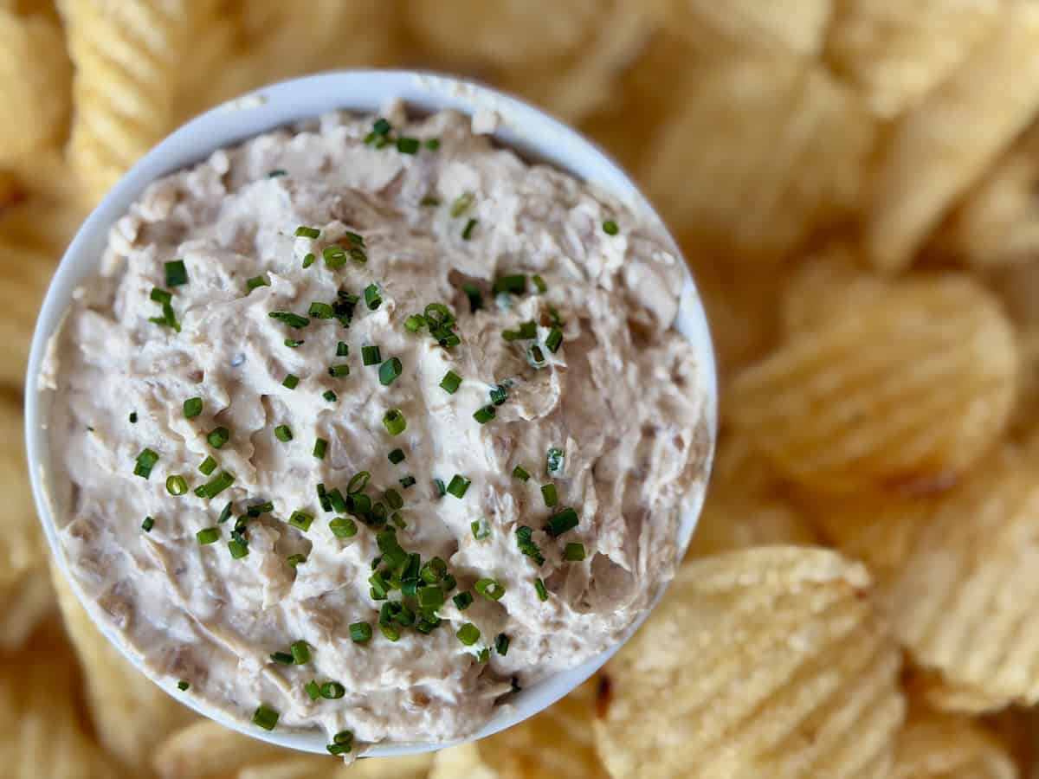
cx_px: 520
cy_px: 390
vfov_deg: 30.3
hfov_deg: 39.7
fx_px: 1441
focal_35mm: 48
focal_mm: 6.8
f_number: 1.8
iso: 64
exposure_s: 1/60
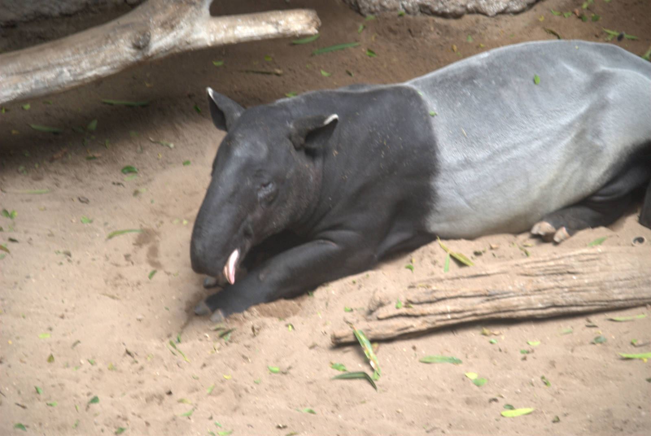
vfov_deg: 7.9
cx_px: 326
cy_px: 218
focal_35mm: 174
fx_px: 3151
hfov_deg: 11.8
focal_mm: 116
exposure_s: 1/125
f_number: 6
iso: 320
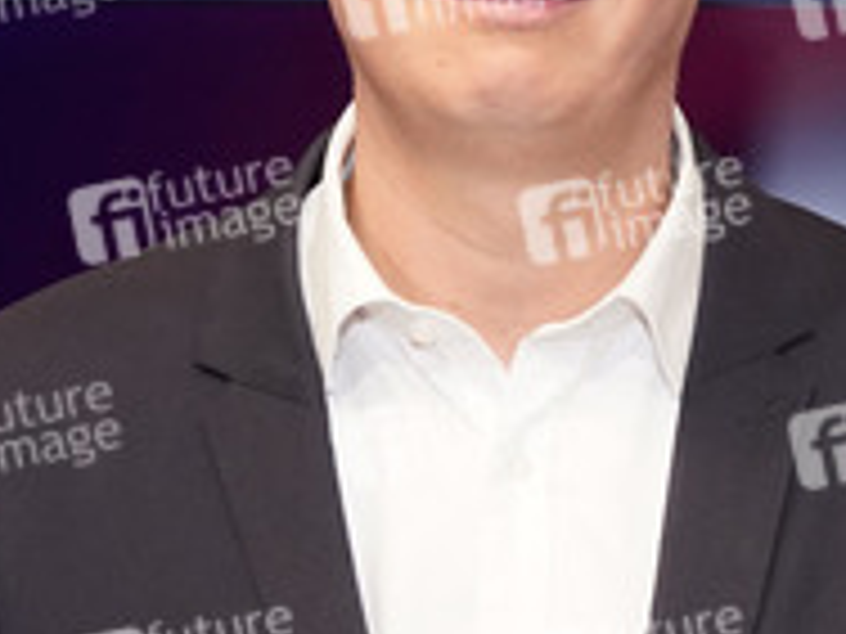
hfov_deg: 28.1
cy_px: 99
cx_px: 515
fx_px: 1686
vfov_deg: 21.0
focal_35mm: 69
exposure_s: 1/125
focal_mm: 30
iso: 2000
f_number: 5.6
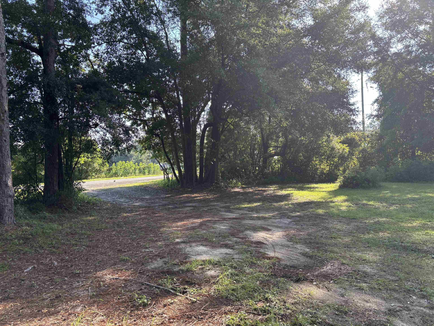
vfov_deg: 53.1
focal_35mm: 26
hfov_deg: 67.3
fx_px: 326
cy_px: 163
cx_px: 217
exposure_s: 1/206
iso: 50
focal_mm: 5.96
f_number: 1.6
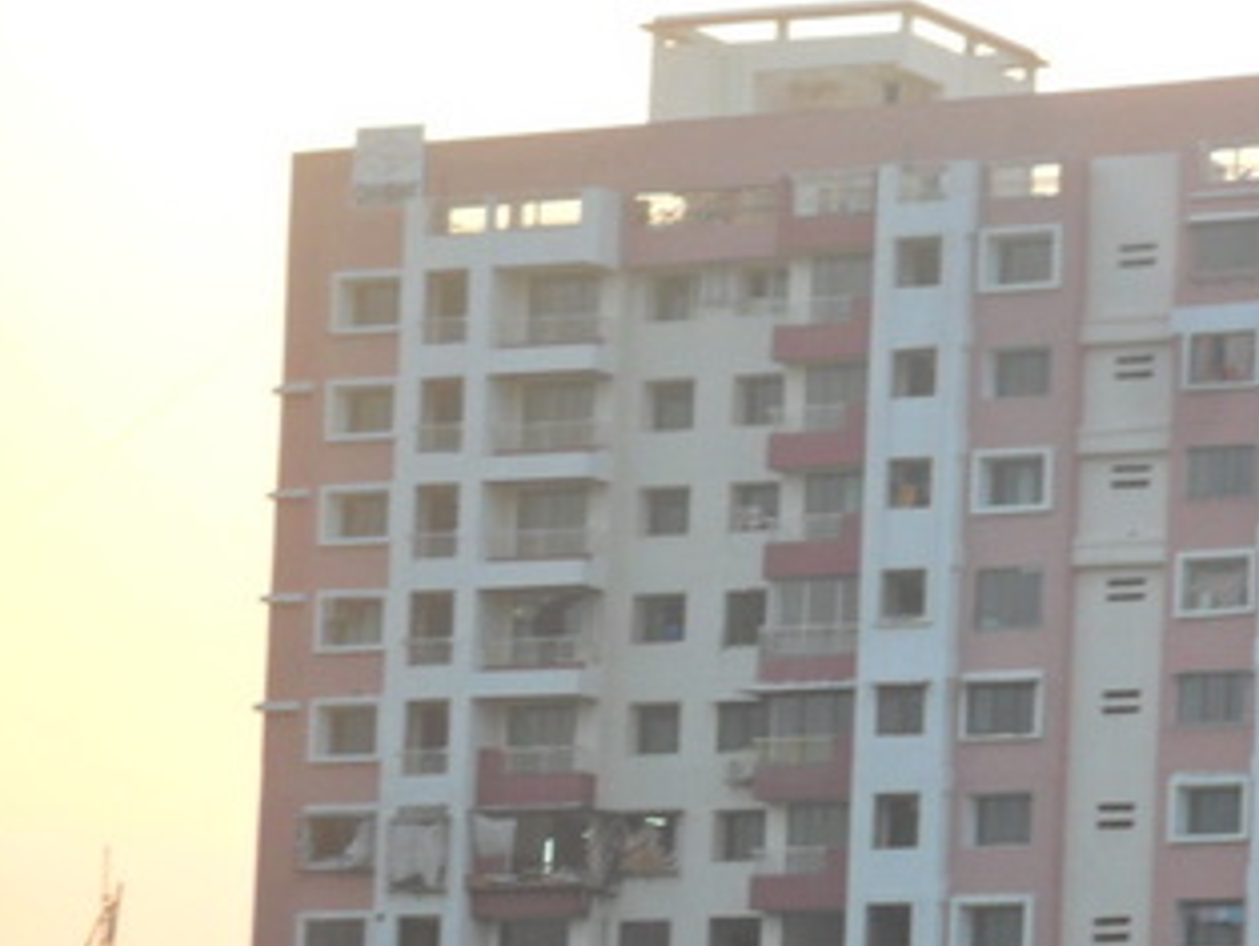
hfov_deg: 8.9
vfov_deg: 6.7
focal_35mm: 220
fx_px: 8008
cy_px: 834
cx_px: 1223
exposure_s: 1/45
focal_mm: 19.6
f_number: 5
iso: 100
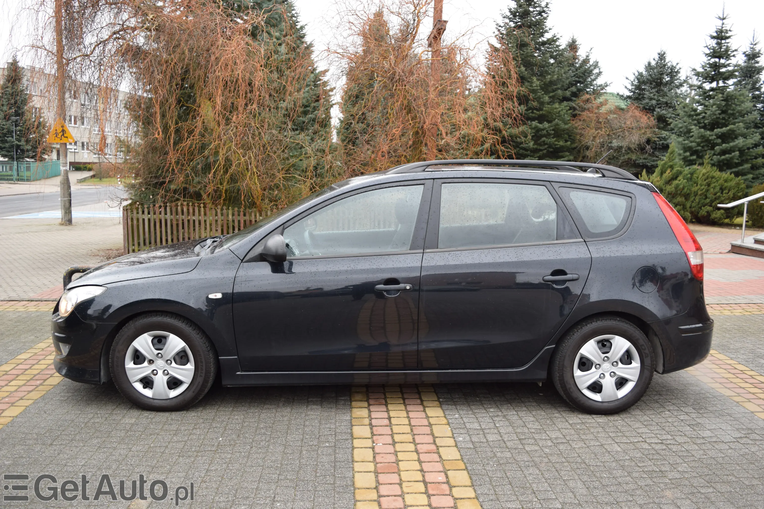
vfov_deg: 43.6
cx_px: 382
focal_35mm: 30
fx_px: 637
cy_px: 254
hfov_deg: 61.9
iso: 400
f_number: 5
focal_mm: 20
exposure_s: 1/100
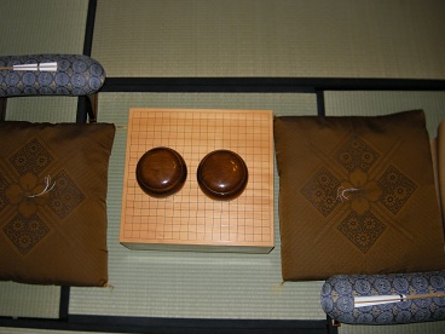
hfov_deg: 48.9
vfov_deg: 37.7
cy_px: 156
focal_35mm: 38
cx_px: 208
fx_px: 489
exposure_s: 1/60
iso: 64
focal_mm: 7.5
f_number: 2.7
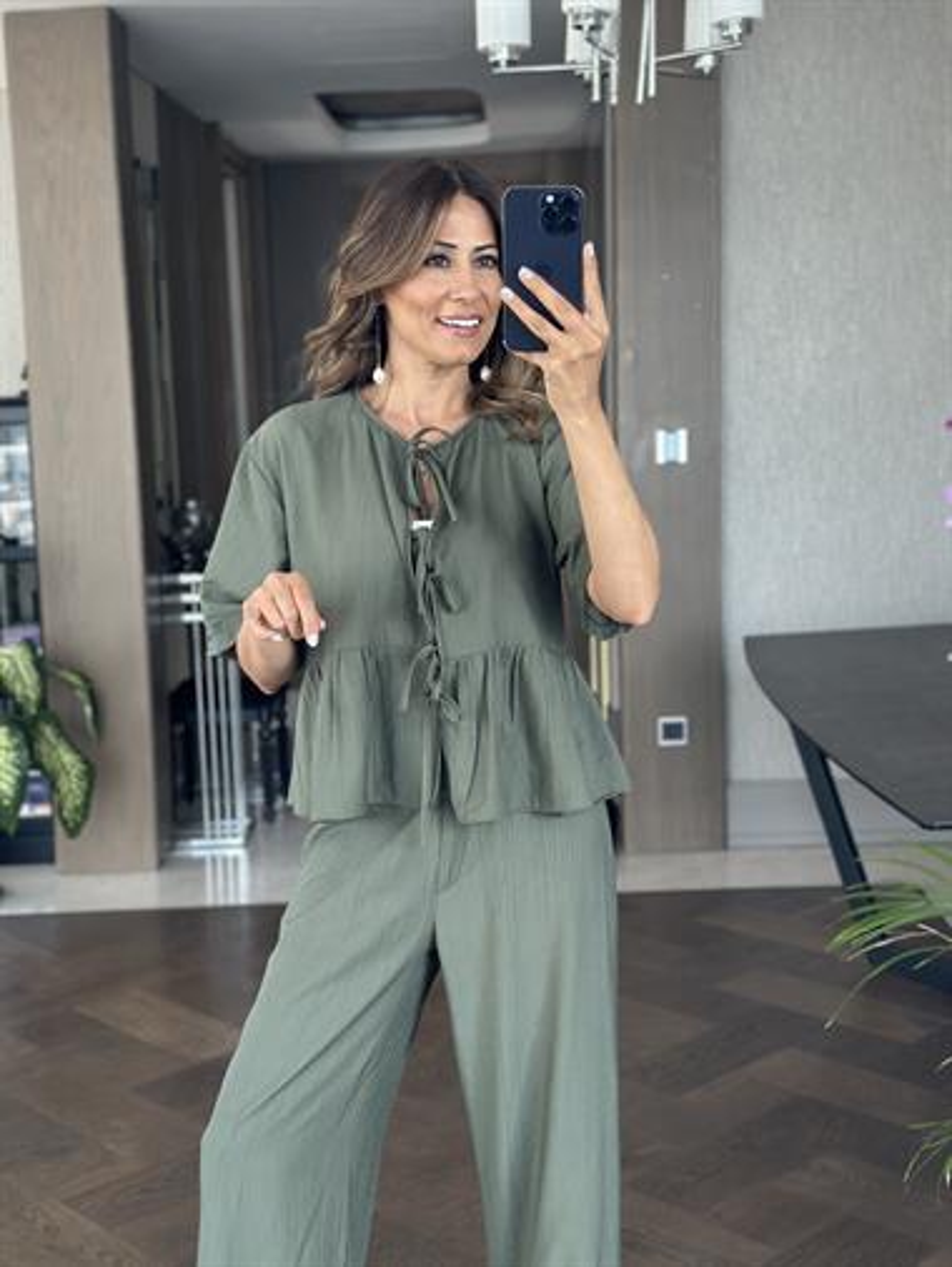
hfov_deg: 30.3
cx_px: 476
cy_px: 634
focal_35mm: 48
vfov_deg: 39.6
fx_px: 1759
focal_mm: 6.86
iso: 125
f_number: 1.78
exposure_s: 1/114
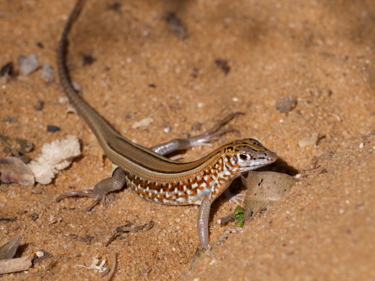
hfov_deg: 3.1
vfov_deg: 2.3
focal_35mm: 636
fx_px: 6890
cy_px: 140
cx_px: 188
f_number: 16
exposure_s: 1/400
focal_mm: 318
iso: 400
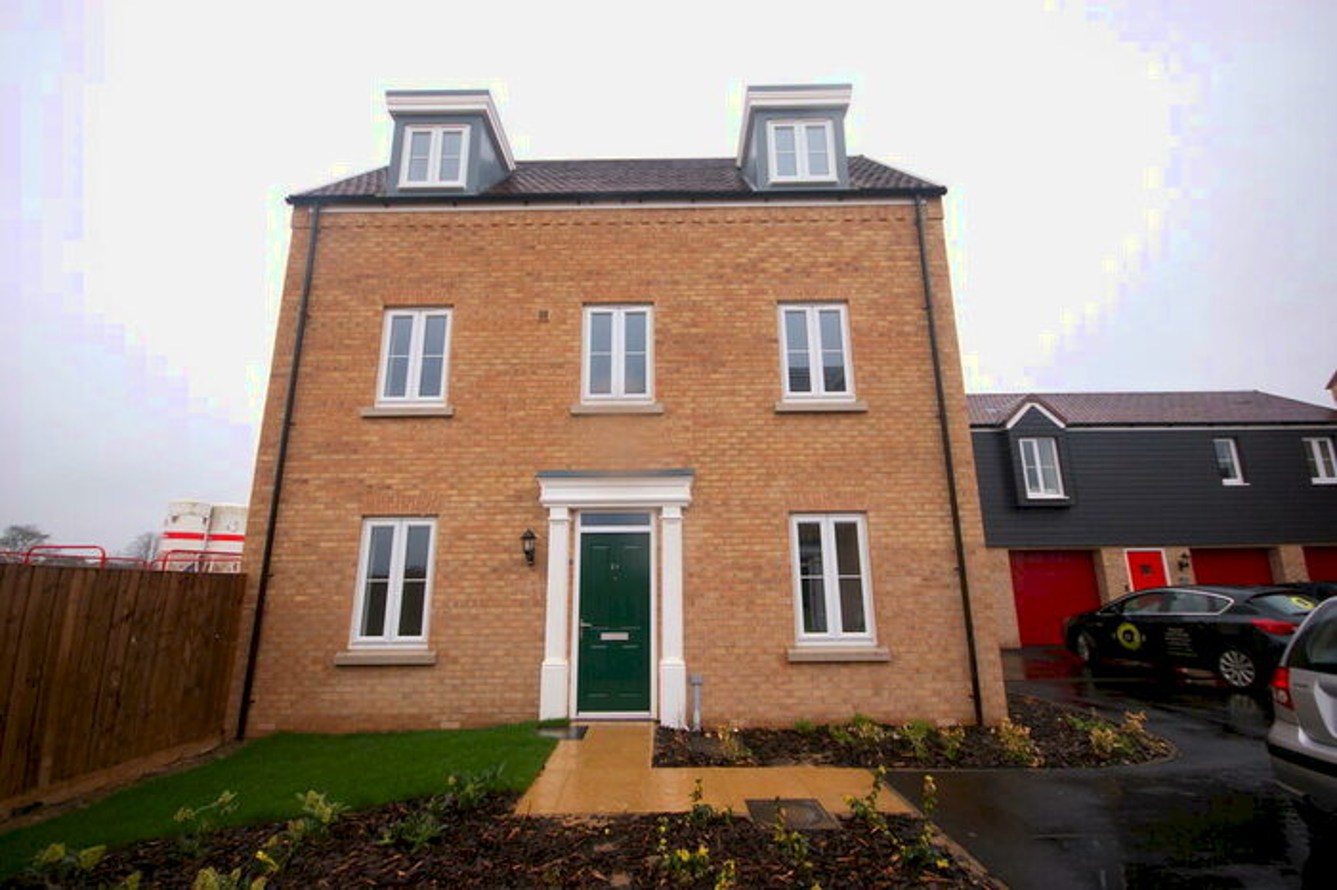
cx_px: 668
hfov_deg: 100.4
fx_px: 557
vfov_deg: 77.3
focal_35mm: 15
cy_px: 445
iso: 100
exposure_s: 1/40
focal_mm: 10
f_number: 4.5
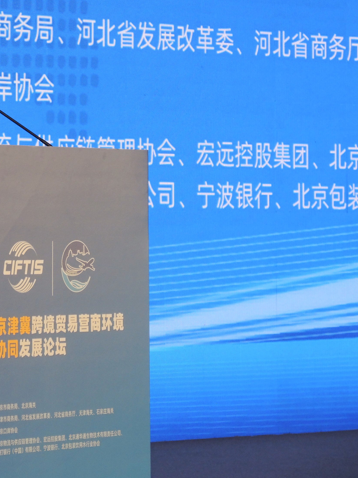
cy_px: 157
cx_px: -37
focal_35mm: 212
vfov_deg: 9.3
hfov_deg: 7.0
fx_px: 2923
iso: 280
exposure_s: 1/80
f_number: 3.5
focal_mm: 25
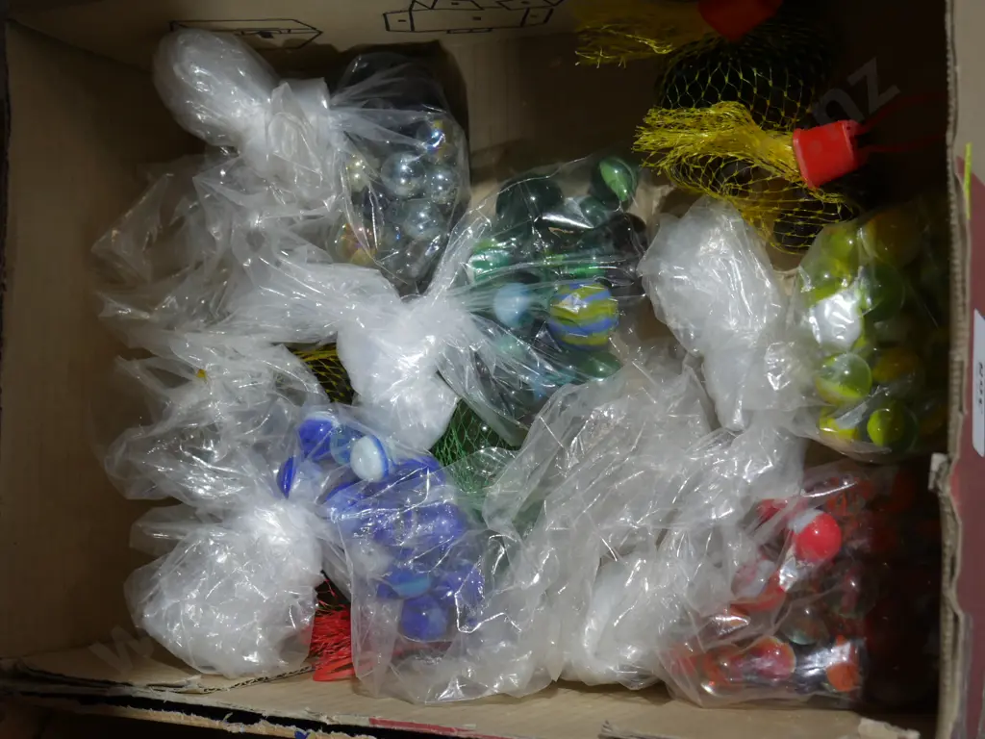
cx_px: 492
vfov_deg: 28.0
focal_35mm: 52
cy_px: 370
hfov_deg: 36.8
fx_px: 1480
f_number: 5.6
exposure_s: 1/60
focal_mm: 26
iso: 800
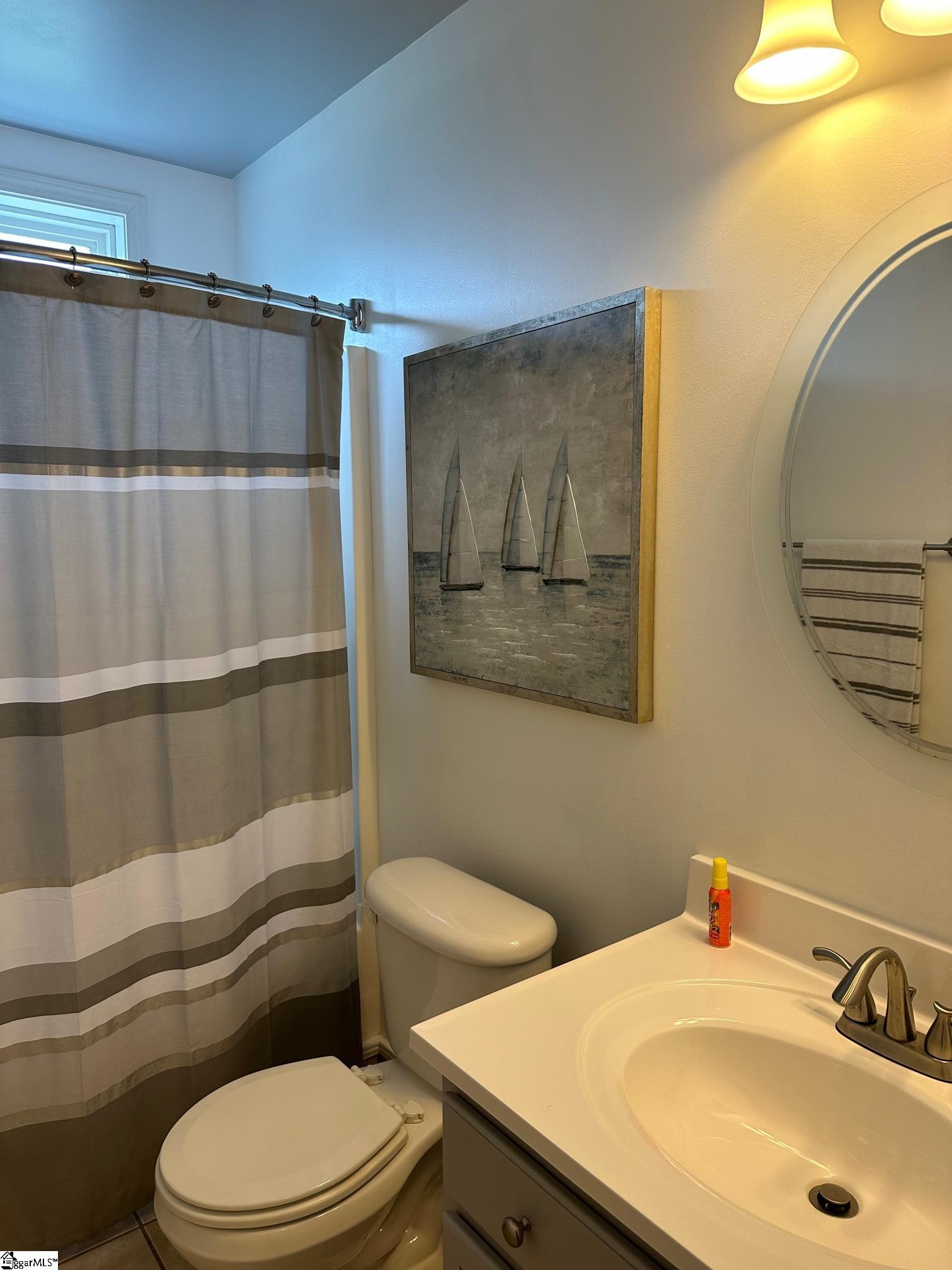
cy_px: 635
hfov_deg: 56.8
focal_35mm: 24
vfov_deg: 71.6
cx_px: 476
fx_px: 880
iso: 100
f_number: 1.78
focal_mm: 6.86
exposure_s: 1/120
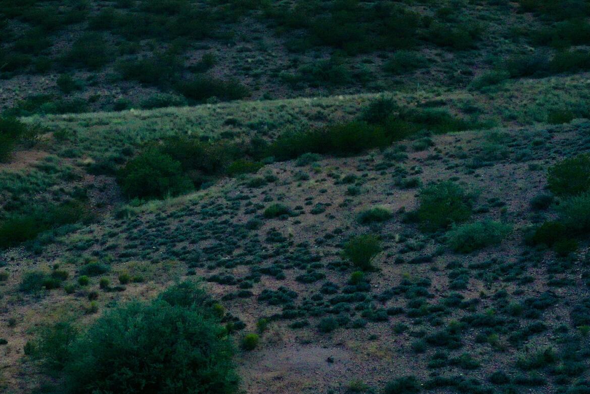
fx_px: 1180
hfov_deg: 27.9
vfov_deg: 18.5
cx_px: 200
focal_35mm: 72
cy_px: 20
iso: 100
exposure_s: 1/800
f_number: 7.1
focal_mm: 10.26
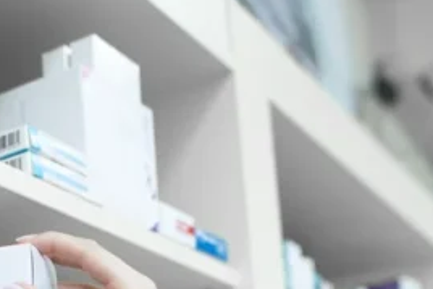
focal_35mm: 56
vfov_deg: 22.4
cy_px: 346
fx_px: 674
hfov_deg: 33.8
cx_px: 48
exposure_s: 1/200
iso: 500
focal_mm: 20
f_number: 1.6
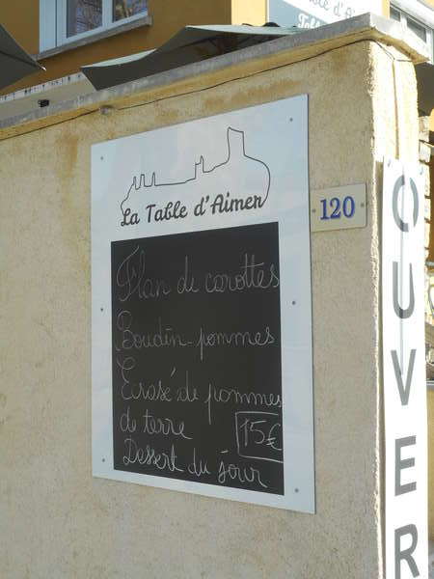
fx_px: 853
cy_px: 290
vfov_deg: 37.5
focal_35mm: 51
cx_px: 217
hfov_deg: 28.6
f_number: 4.9
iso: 80
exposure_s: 1/200
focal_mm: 9.1
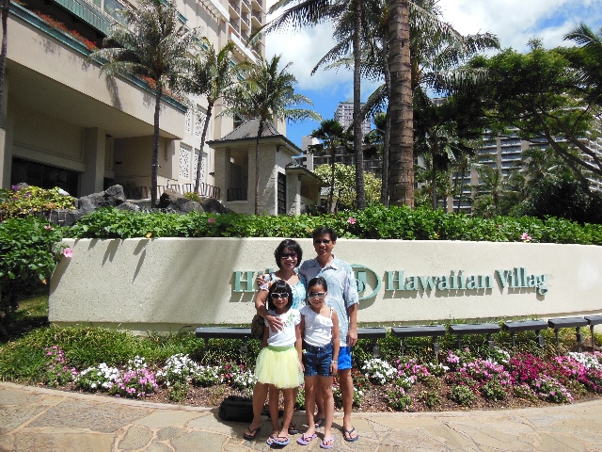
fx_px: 435
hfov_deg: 69.4
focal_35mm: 25
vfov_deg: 54.9
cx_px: 301
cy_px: 226
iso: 125
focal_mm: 4.5
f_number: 3.5
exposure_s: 1/1250
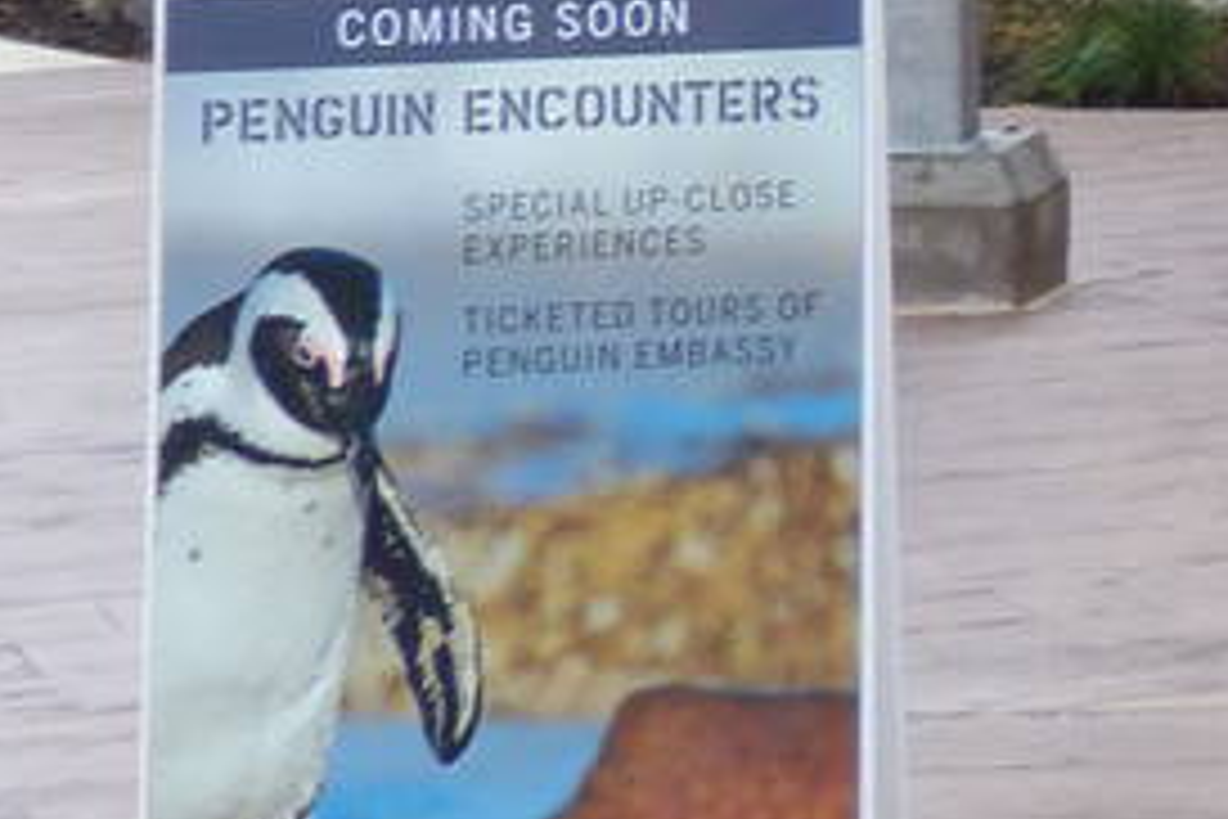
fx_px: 7060
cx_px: 3261
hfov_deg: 8.7
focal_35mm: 207
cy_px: -801
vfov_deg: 6.4
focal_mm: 6.2
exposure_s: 1/125
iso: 80
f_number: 3.6
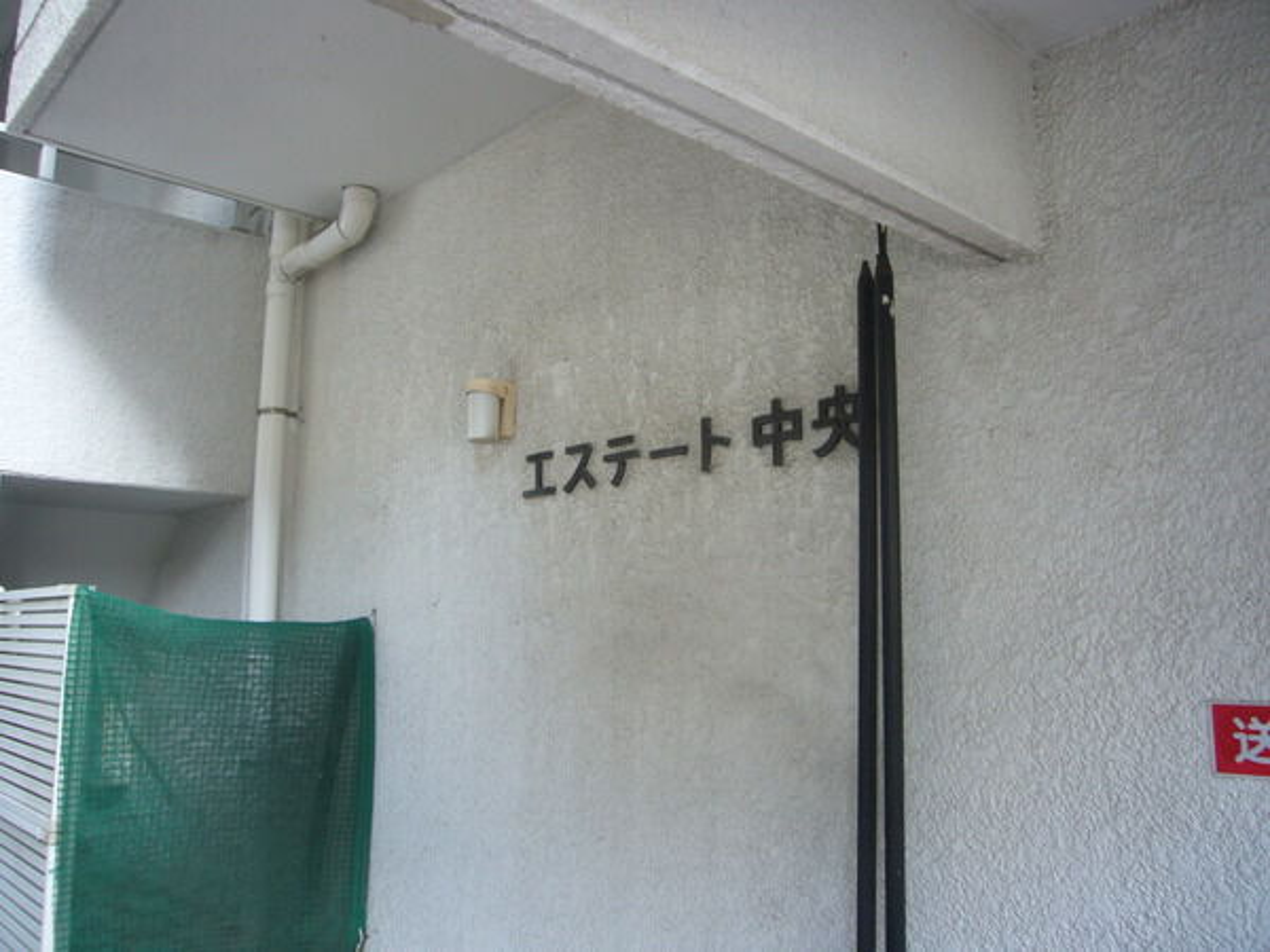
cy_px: 476
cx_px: 635
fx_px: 1027
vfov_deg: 49.7
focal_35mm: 28
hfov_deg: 63.4
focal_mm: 4.6
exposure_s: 1/25
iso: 80
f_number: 2.8
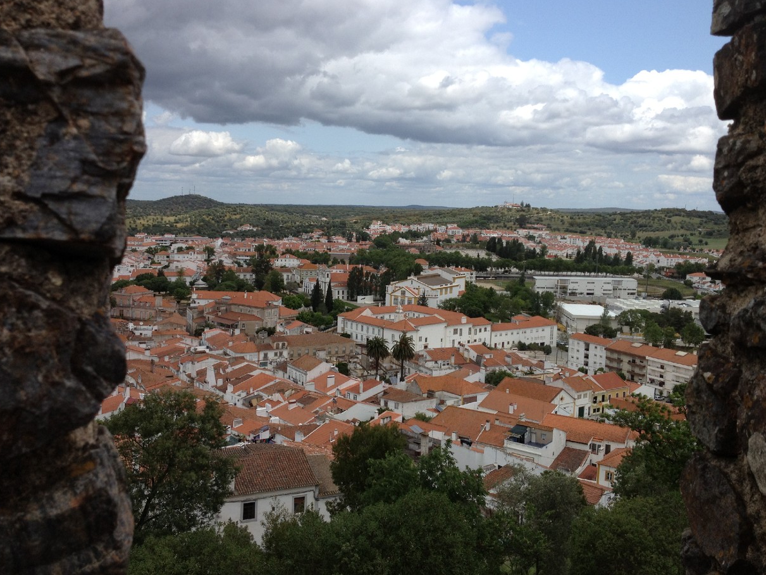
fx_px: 819
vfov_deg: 38.7
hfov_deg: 50.1
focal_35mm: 37
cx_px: 375
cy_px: 292
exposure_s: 1/2045
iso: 64
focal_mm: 4.28
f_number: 2.4
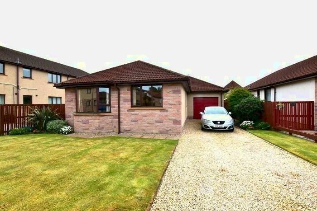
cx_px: 158
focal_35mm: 15
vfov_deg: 77.4
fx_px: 132
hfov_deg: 100.4
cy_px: 106
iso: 400
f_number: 11
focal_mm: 10
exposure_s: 1/500
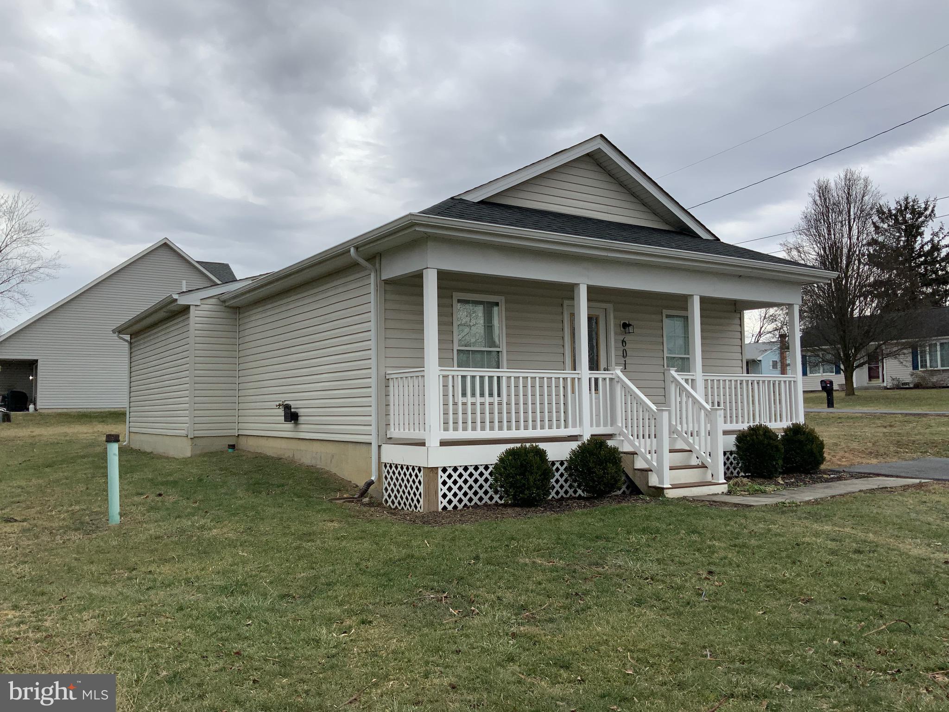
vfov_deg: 48.2
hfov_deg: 61.7
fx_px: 795
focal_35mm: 29
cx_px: 474
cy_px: 356
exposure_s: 1/781
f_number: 1.8
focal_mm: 3
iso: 16
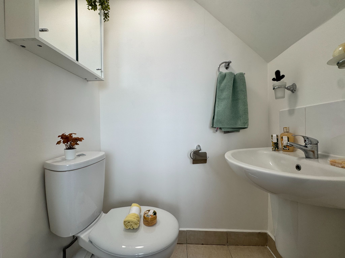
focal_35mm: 14
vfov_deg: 85.7
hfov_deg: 102.1
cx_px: 172
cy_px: 129
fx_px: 140
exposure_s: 1/163
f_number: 2.2
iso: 40
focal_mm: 2.22
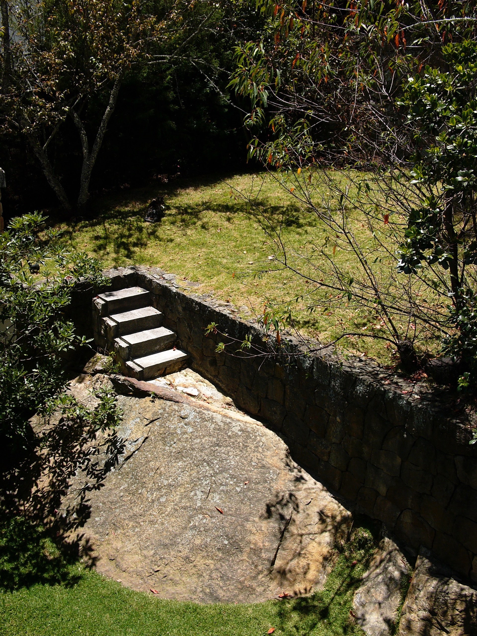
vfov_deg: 50.1
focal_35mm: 37
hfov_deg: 38.7
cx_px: 238
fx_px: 680
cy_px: 318
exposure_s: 1/320
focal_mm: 9.4
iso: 100
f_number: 6.3
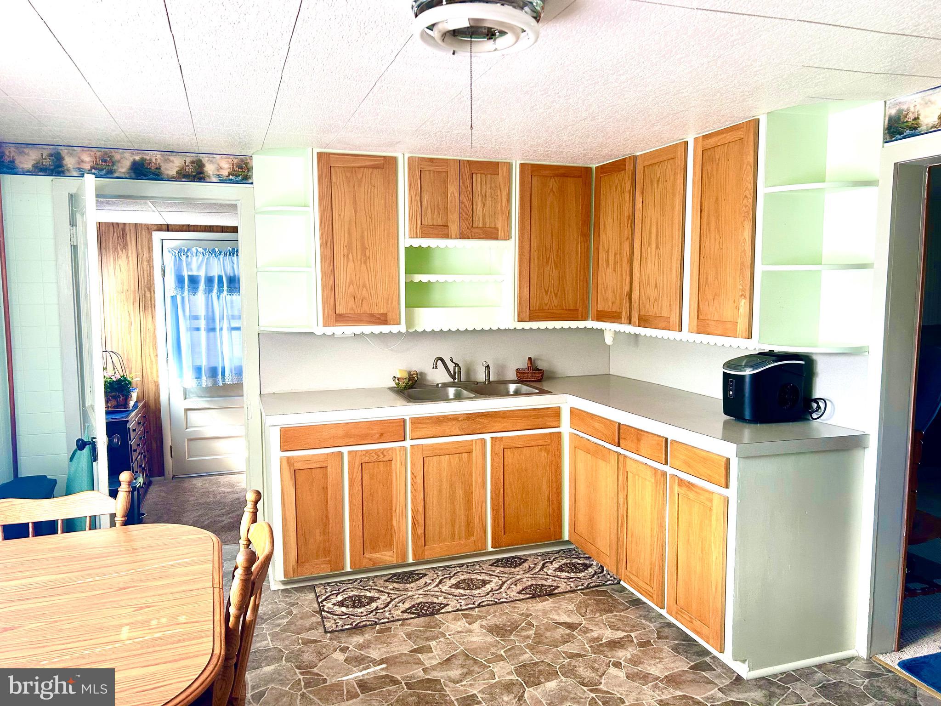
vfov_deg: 53.1
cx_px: 470
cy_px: 353
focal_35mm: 26
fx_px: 707
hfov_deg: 67.3
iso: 100
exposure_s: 1/121
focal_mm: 5.7
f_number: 1.5
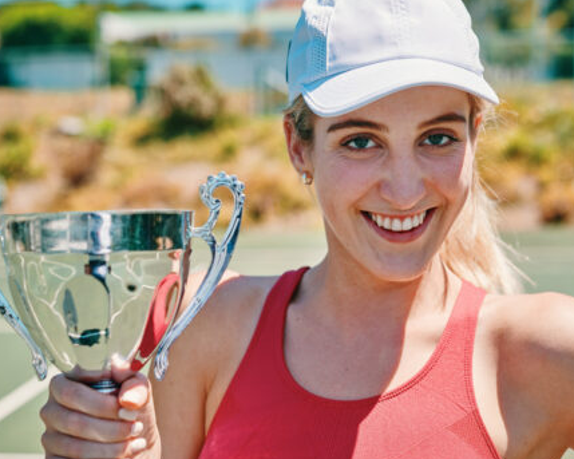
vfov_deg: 21.8
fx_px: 1189
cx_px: 229
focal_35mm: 70
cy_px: 250
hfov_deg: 27.1
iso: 64
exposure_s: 1/1600
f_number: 3.5
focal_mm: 50
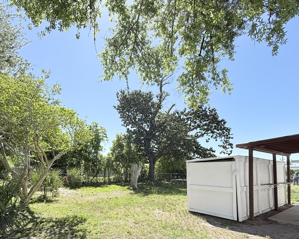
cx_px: 118
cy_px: 161
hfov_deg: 79.4
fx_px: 177
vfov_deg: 66.1
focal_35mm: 20
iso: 50
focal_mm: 2.22
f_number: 2.2
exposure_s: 1/1167
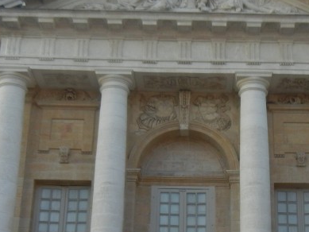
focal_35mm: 79
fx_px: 705
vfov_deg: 18.6
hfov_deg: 24.5
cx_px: 230
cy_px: 168
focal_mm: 5.4
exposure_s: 1/206
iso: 160
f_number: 3.5
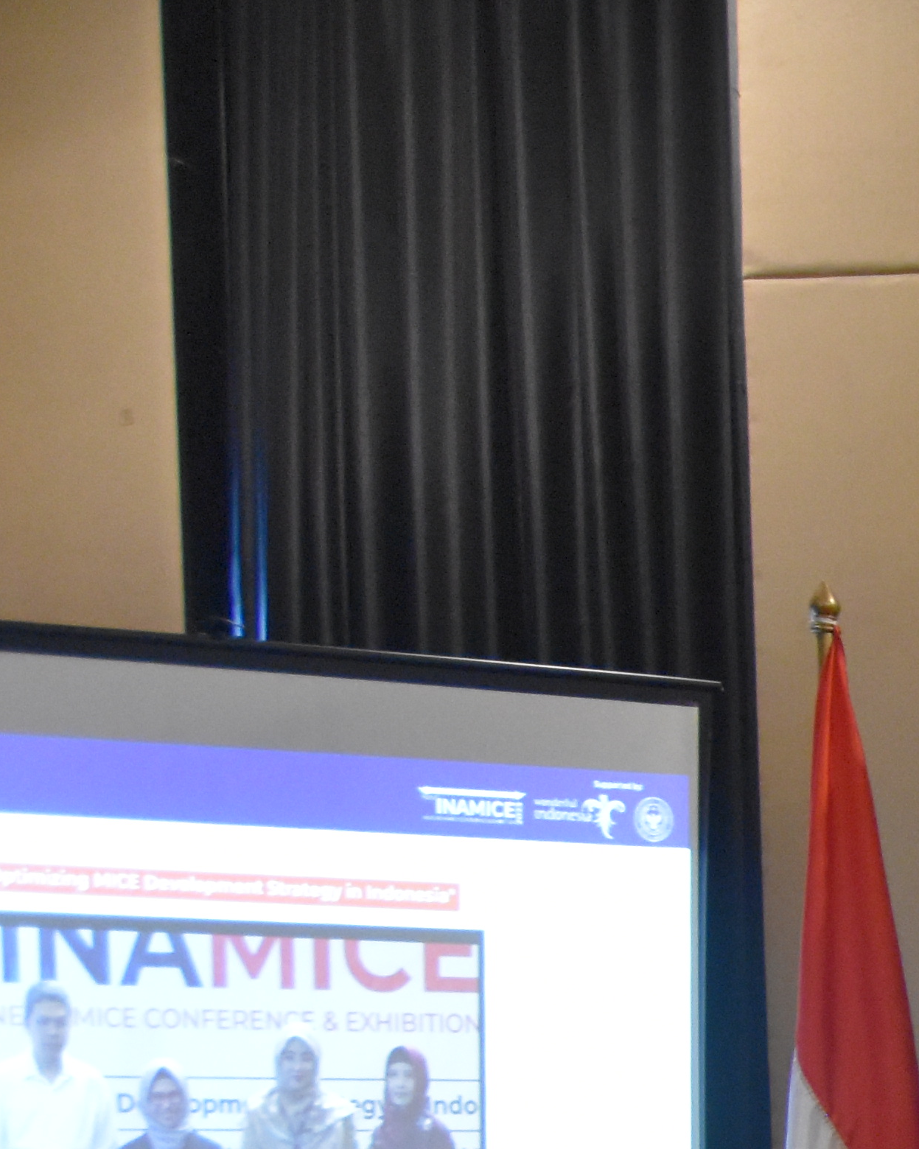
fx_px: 2210
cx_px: 2036
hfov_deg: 15.8
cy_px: 1361
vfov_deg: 26.1
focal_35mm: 65
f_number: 3.5
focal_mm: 12
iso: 3200
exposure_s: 1/60
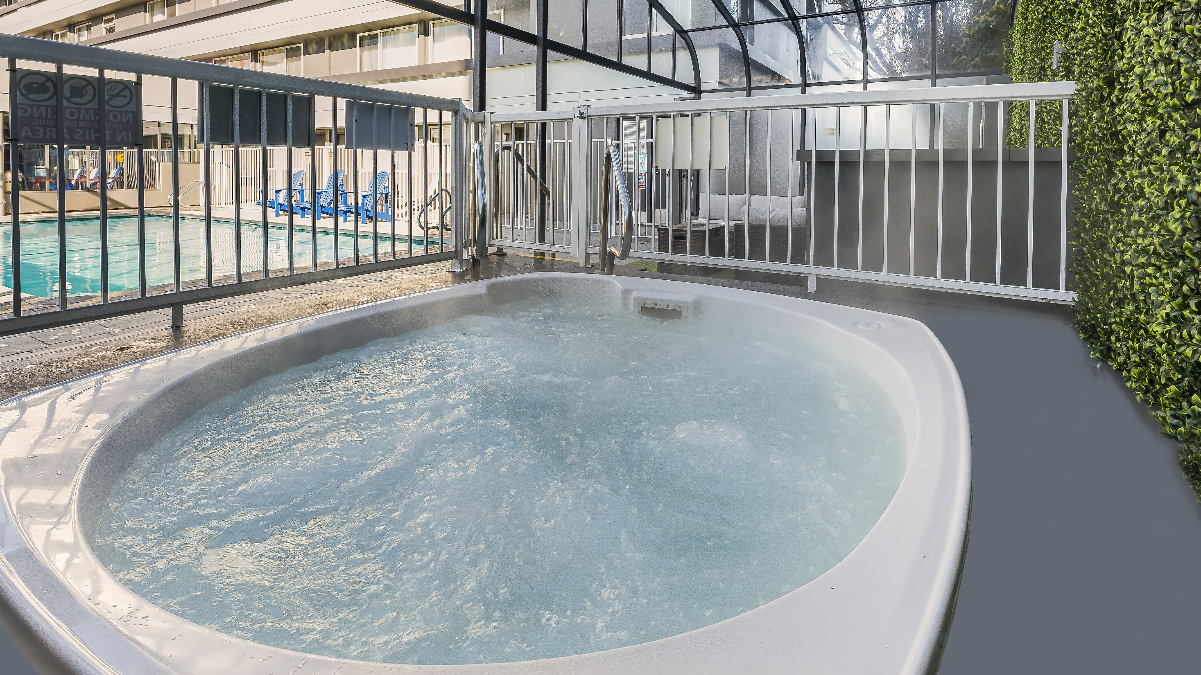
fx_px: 478
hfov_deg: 103.0
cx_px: 593
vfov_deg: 70.3
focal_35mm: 15
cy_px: 380
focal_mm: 14
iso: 800
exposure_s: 1/250
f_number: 10
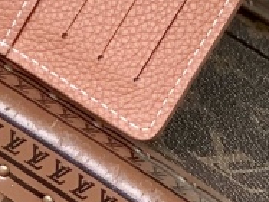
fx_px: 3106
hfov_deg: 4.9
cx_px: -82
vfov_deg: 3.6
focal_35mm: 400
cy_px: -413
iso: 20
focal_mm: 6
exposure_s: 1/122
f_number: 2.4
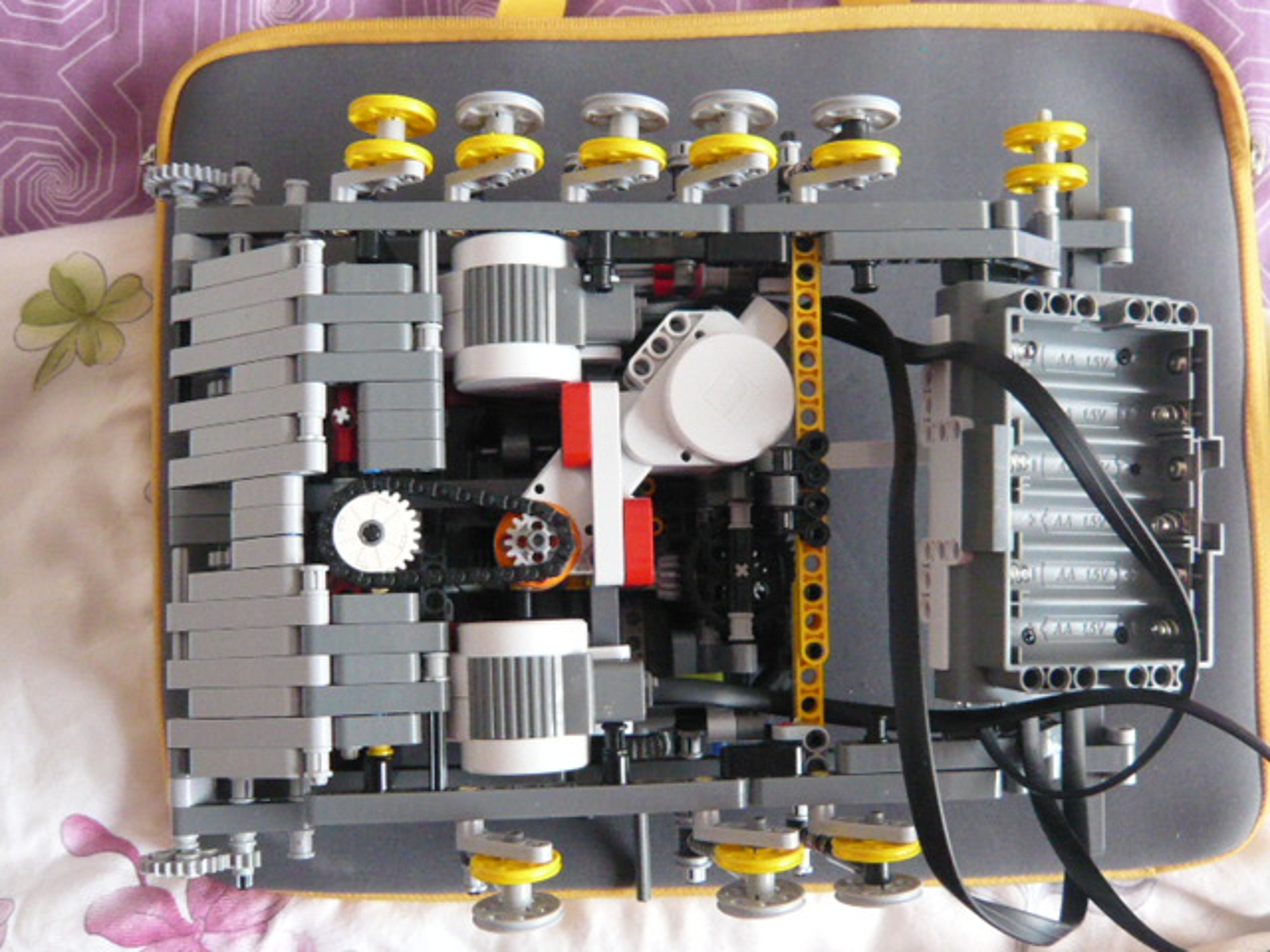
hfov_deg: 50.1
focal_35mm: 37
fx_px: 1357
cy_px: 476
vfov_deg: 38.7
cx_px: 635
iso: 400
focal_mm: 4.6
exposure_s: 1/20
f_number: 2.8
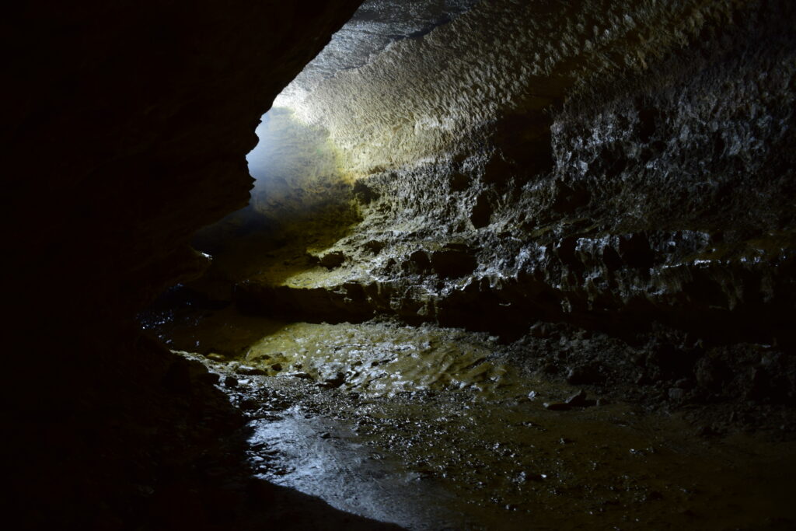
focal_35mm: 27
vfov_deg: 47.9
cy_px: 266
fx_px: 597
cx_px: 398
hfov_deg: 67.4
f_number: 4
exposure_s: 1.6
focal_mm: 18
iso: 100
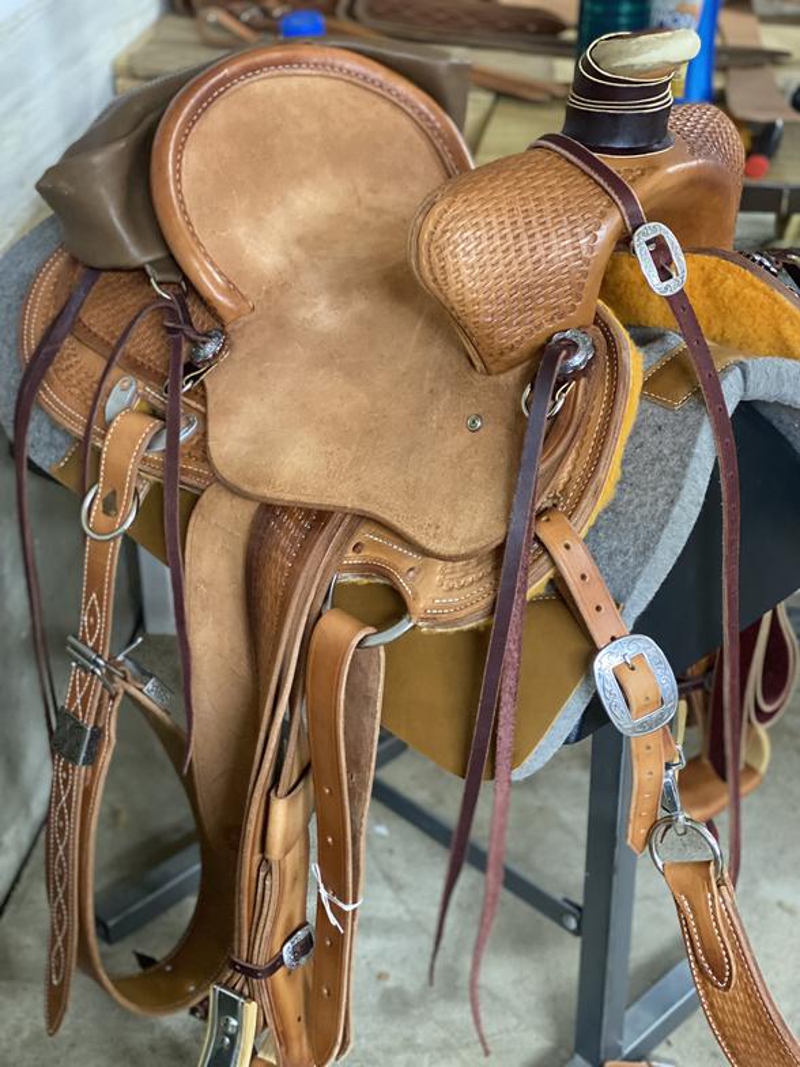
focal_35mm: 52
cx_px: 400
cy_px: 534
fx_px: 1602
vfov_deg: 36.8
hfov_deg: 28.0
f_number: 2
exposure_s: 1/30
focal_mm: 6
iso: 320
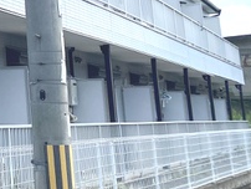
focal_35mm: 90
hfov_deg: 18.4
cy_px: -35
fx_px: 653
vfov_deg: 15.8
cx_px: -159
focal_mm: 4.25
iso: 32
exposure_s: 1/3610
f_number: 1.8
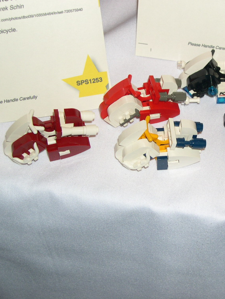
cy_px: 149
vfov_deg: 27.8
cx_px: 193
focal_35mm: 70
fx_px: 606
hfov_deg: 20.7
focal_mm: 11.1
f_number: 3.2
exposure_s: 1/60
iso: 100
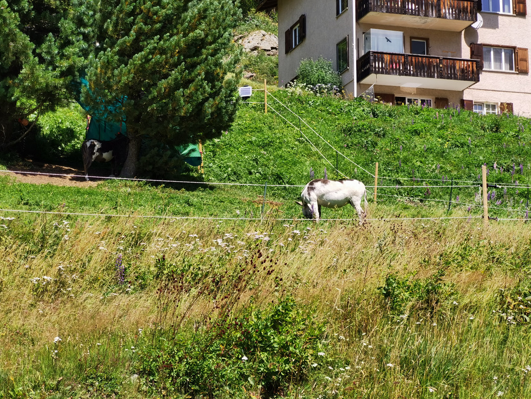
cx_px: 263
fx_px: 1273
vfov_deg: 17.8
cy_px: 201
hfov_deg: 23.6
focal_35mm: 83
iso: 50
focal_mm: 7.48
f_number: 2.4
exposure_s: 1/1081
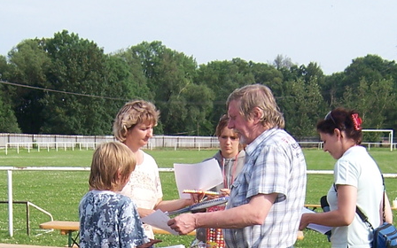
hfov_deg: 25.7
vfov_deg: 15.6
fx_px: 866
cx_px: 145
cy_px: 318
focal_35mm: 80
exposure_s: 1/750
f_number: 3.4
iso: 80
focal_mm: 5.5
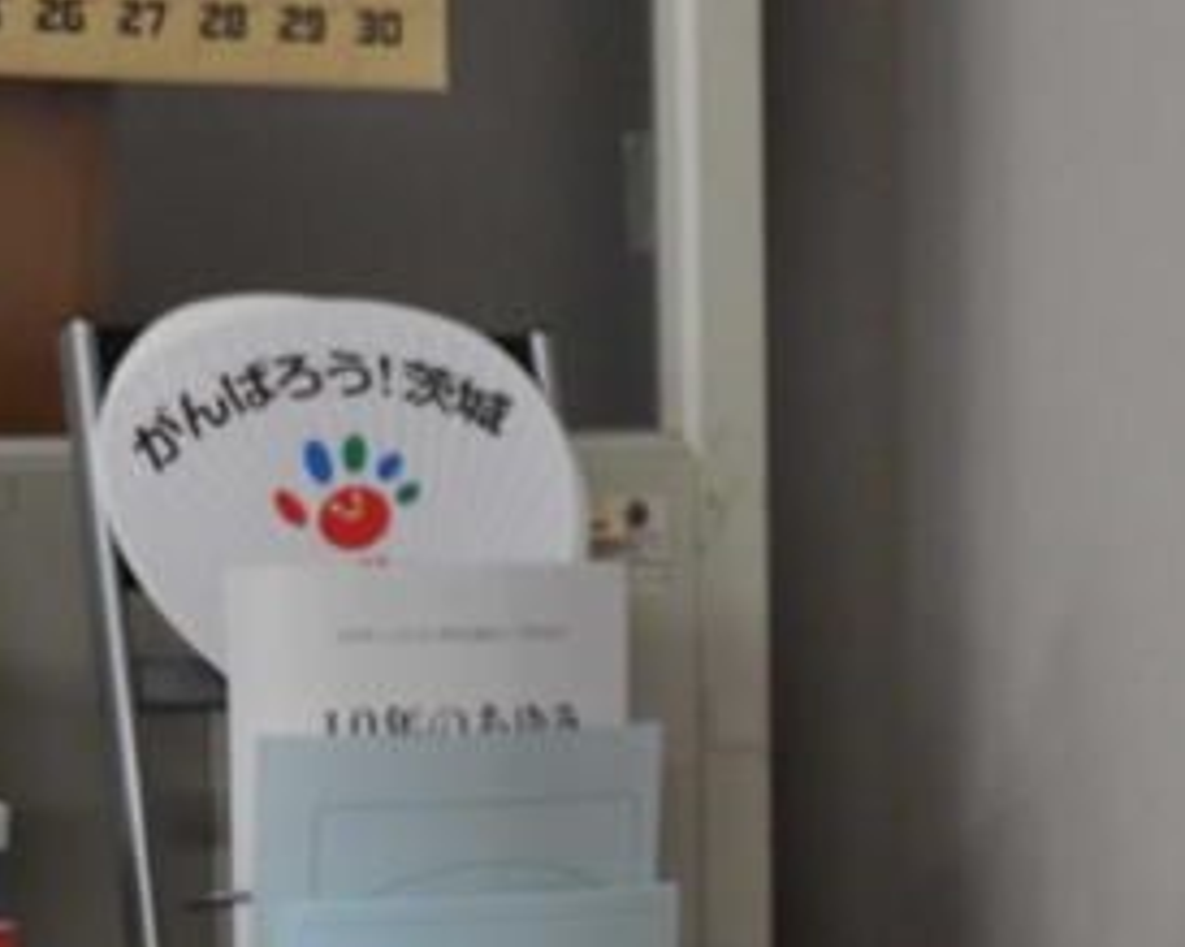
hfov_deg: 12.7
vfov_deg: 10.4
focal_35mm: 148
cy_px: 724
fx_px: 5189
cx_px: 1375
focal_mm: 36
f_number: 4.2
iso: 720
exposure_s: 1/60
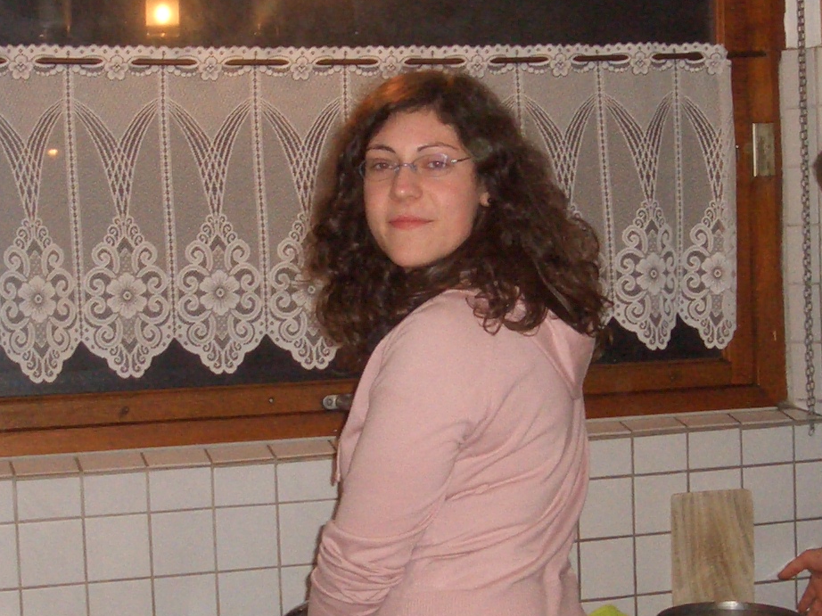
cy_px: 422
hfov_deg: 24.4
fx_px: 1899
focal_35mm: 80
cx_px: 471
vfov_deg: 18.4
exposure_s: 1/40
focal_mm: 4.8
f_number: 4
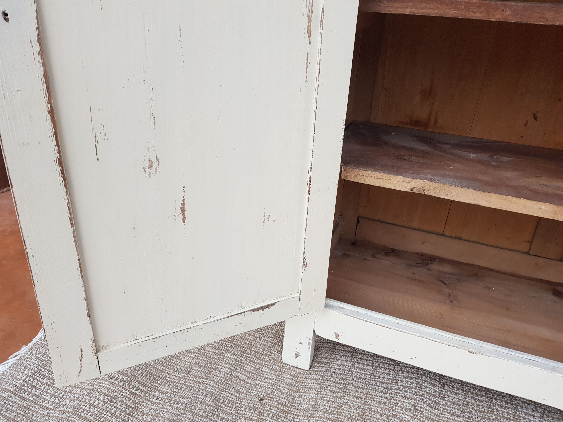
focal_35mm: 26
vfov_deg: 53.1
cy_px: 211
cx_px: 282
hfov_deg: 67.3
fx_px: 423
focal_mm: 4.2
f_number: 1.7
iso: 100
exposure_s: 1/60
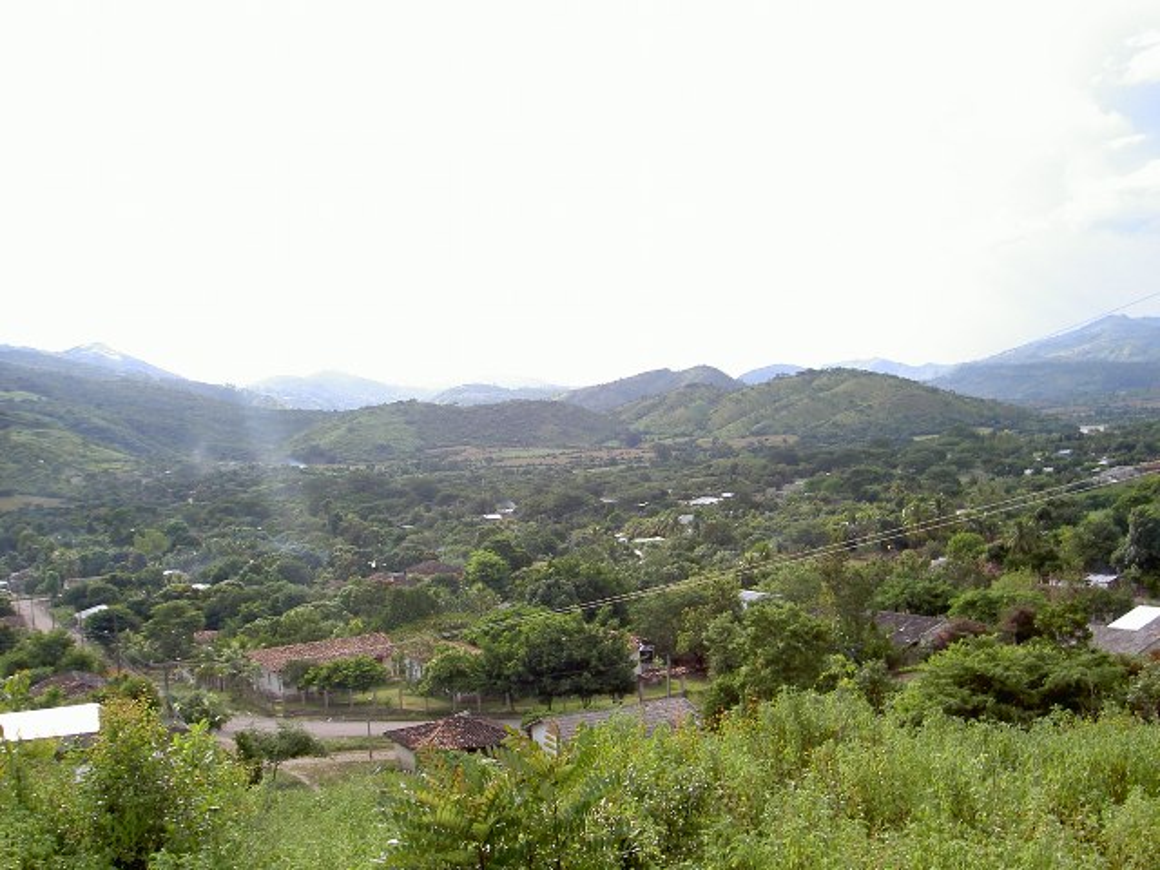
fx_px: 1307
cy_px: 435
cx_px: 580
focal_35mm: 39
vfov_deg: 36.8
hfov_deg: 47.9
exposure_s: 1/167
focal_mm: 8
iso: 100
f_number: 4.7
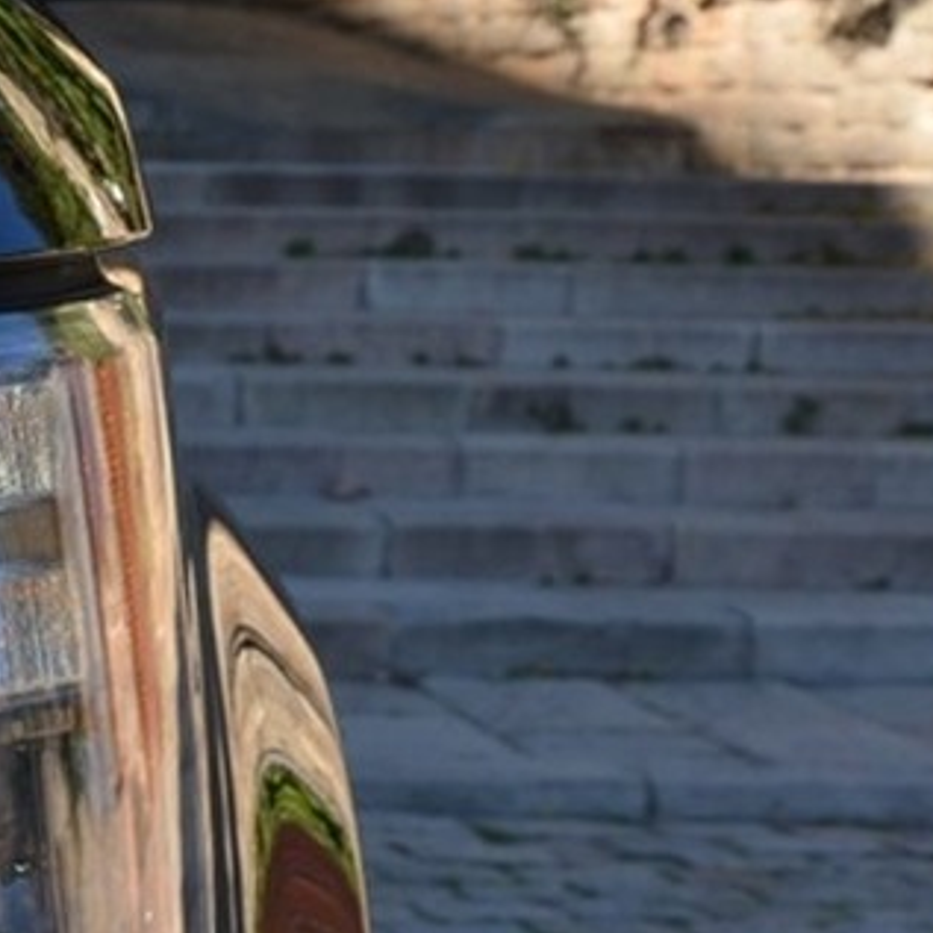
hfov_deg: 14.6
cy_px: 628
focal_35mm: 108
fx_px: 3284
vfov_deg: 16.1
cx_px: -624
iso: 100
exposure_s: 1/200
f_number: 6.3
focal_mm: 21
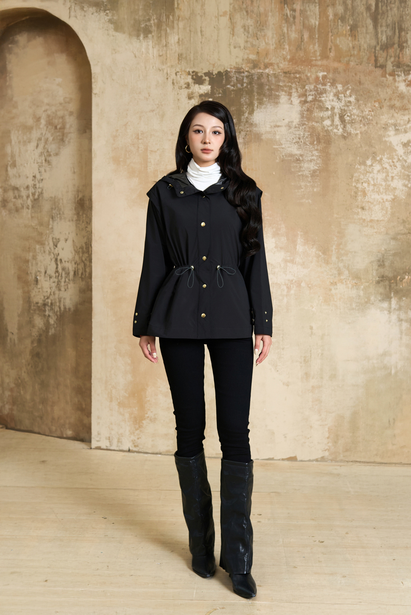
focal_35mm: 45
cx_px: 206
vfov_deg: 43.6
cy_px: 308
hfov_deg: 29.9
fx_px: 770
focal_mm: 30
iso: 200
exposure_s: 1/160
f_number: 4
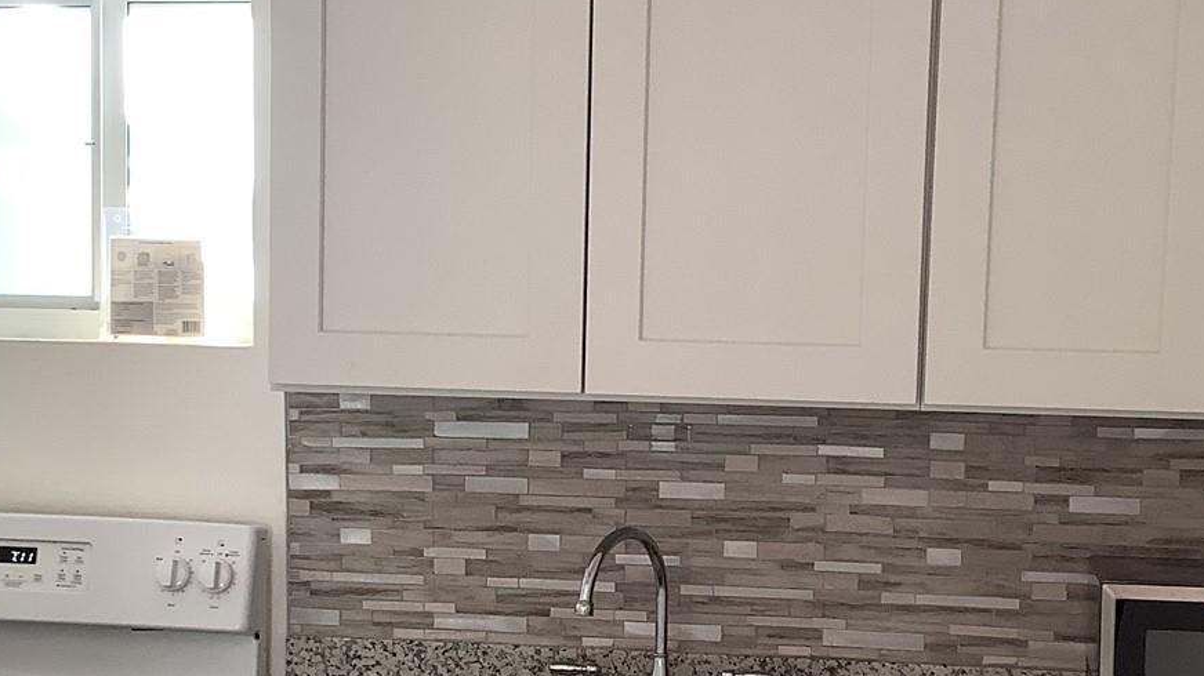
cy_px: 480
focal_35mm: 62
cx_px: 627
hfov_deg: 33.8
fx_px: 1979
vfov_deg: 19.3
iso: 80
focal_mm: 3.3
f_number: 2.4
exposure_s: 1/60
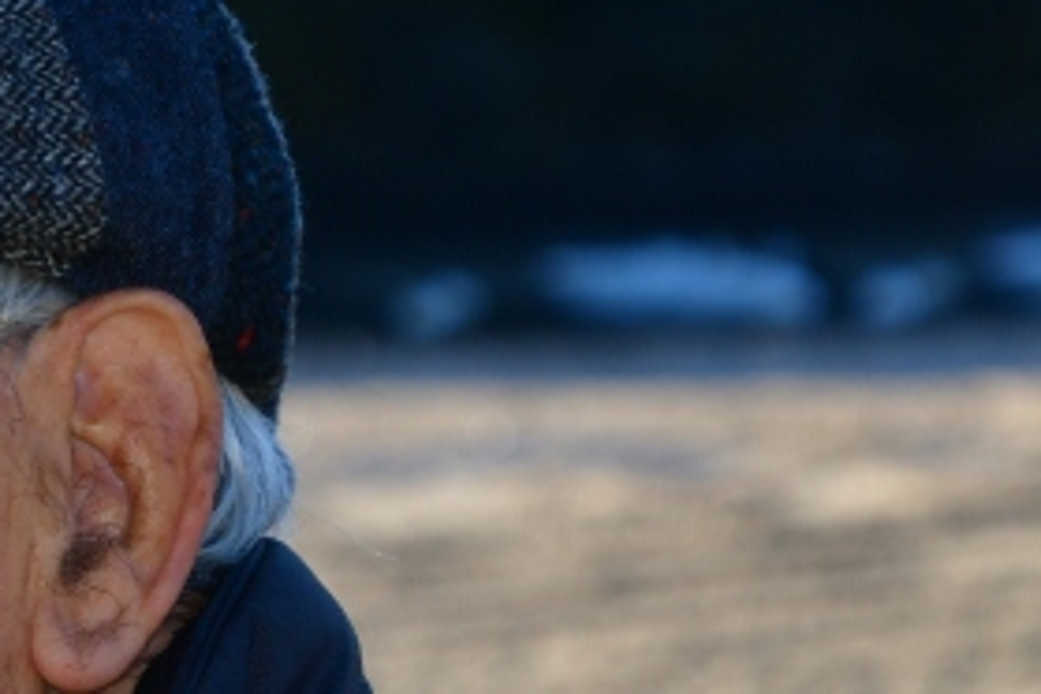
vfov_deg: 3.1
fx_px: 12751
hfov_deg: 4.6
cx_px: -858
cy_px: 1162
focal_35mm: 441
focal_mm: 80
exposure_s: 1/250
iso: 100
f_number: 9
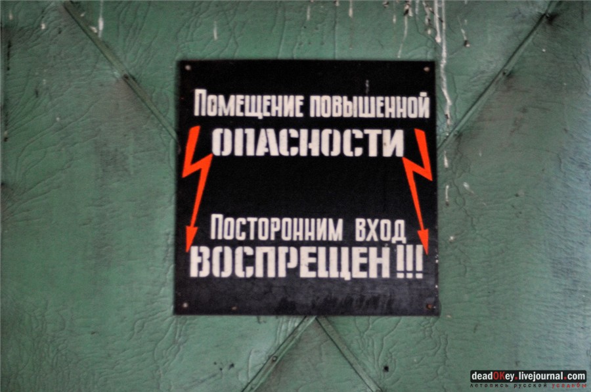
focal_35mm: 75
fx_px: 1229
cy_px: 196
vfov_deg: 18.1
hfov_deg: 27.0
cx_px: 296
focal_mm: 50
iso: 1600
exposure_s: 1/20
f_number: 1.6
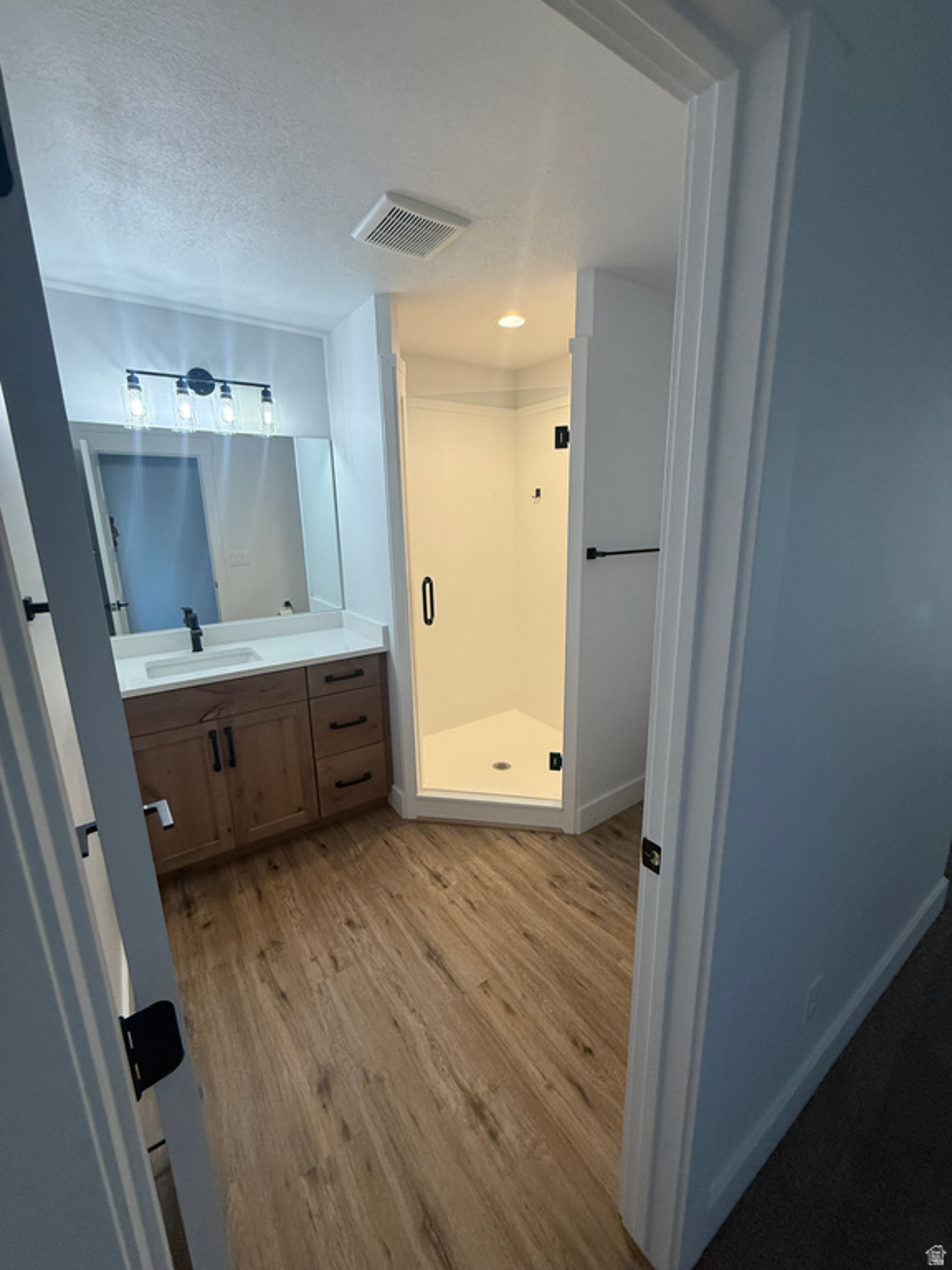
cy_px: 635
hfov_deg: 85.7
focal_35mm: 14
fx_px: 513
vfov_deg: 102.1
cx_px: 476
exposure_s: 1/120
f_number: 2.2
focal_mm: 2.22
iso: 250
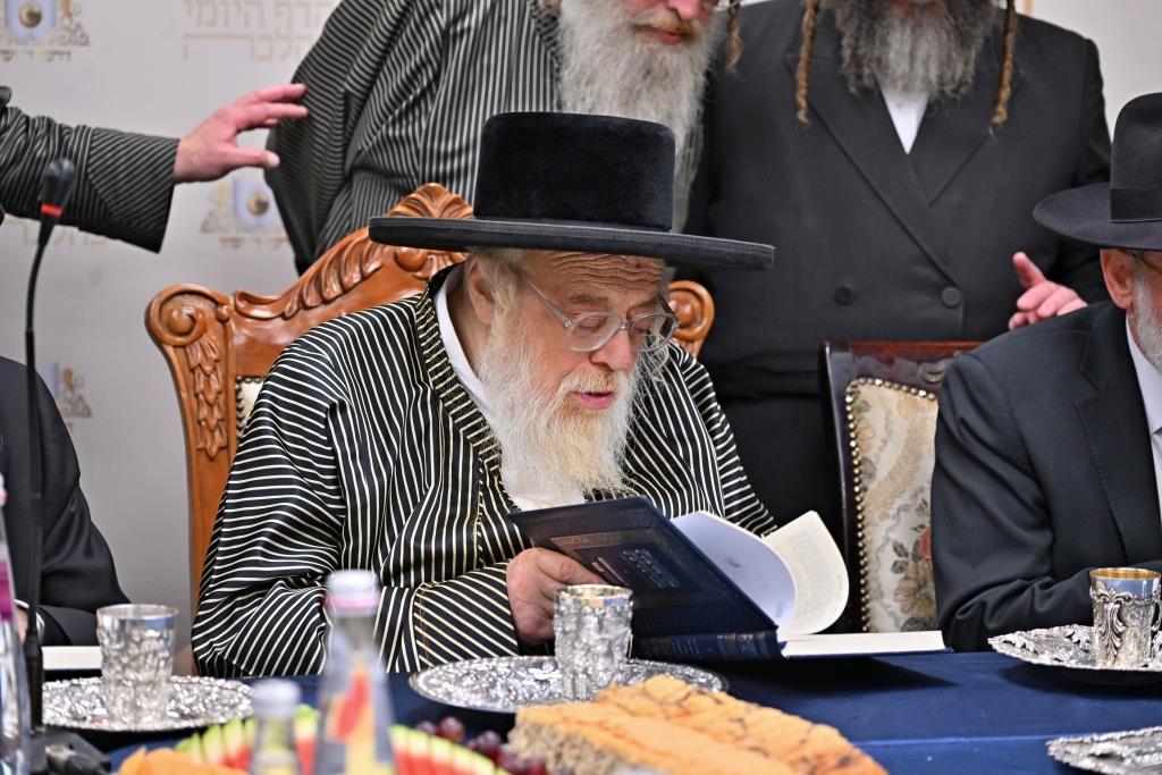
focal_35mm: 103
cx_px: 581
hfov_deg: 19.8
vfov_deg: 13.3
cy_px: 388
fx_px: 3325
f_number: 4
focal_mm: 103
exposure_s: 1/200
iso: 640
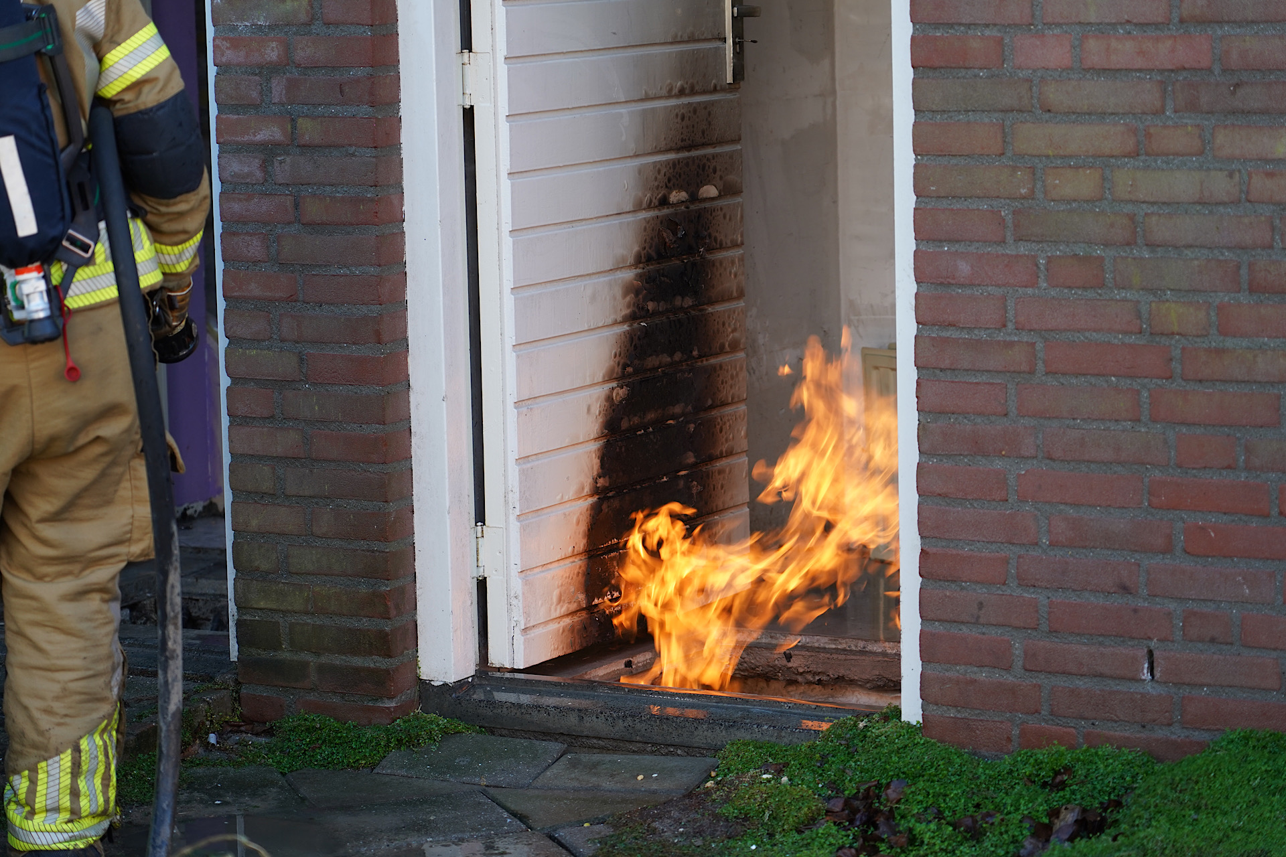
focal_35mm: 105
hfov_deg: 19.5
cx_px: 643
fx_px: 3751
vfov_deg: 13.0
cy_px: 428
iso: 320
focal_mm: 105
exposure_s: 1/160
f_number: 4
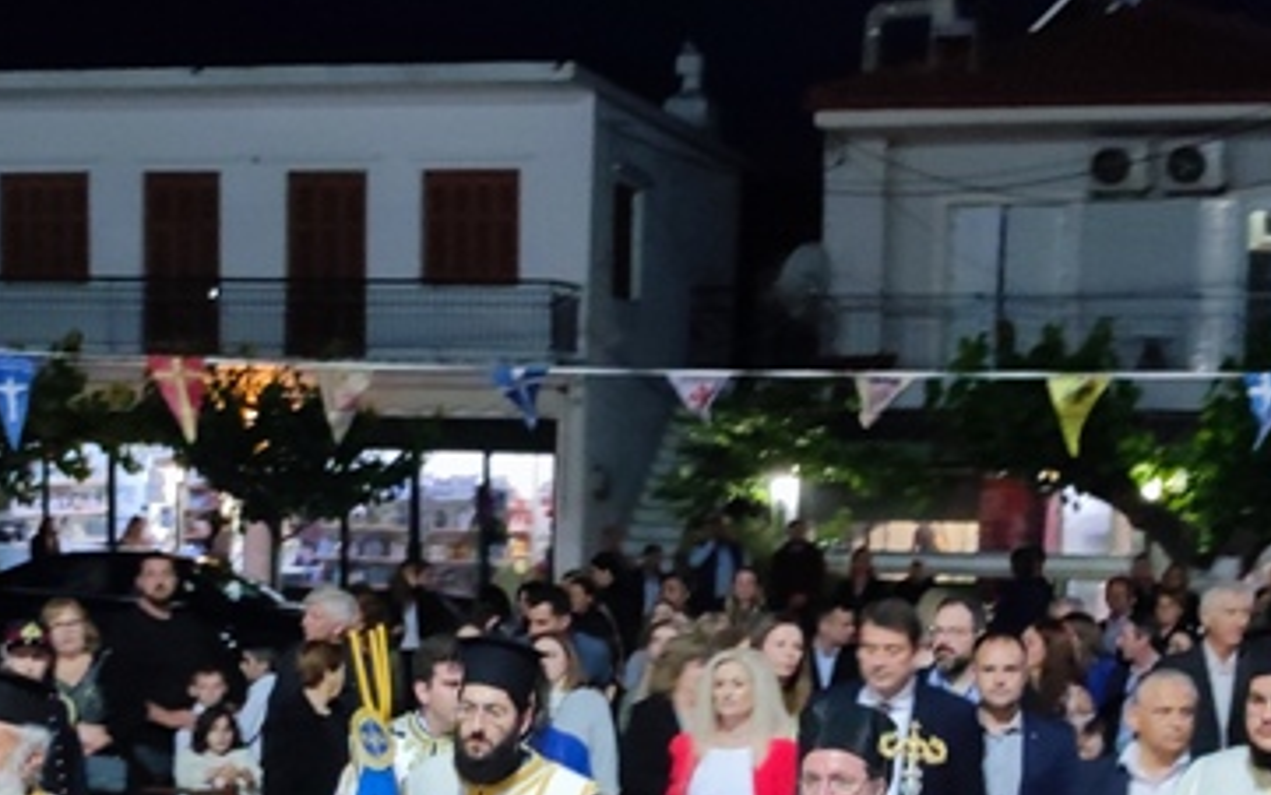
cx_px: 549
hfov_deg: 27.5
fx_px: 2599
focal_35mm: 75
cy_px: 700
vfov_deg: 17.2
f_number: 1.79
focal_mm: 4.7
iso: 1403
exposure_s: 1/25
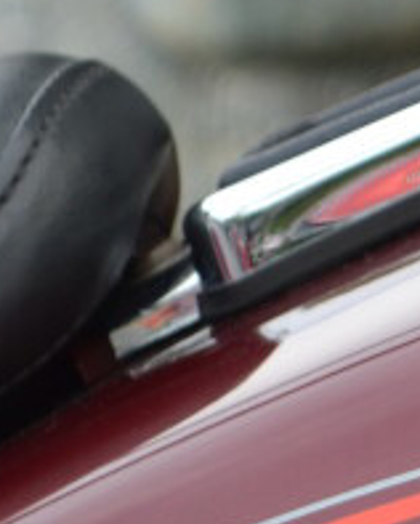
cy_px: 641
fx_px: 7320
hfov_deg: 3.2
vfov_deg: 4.1
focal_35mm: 472
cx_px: 1194
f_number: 5.6
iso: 200
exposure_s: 1/125
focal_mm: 55
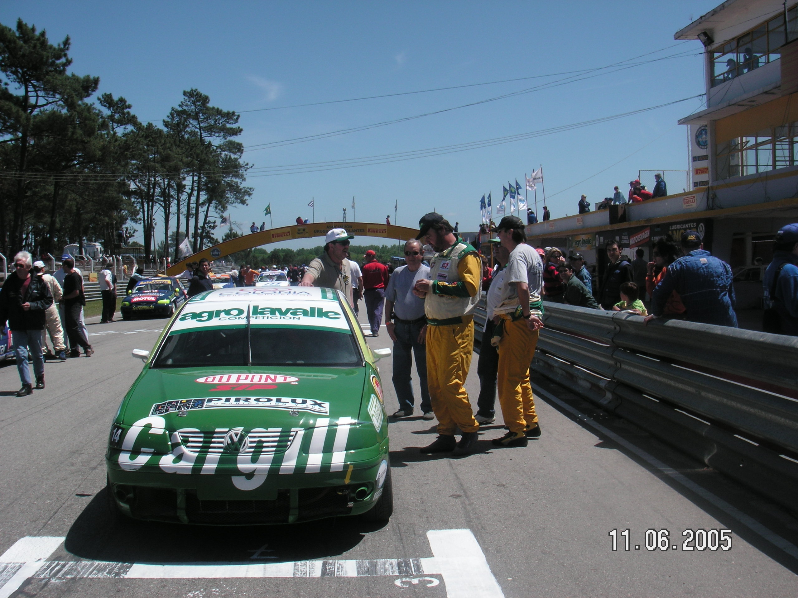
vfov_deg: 37.7
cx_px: 399
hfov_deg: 49.0
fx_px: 876
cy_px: 299
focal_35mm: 38
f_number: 6.6
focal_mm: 6.3
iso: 50
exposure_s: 1/350
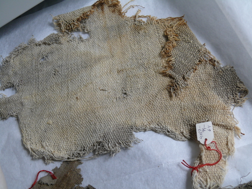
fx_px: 284
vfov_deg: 36.8
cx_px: 126
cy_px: 94
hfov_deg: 47.9
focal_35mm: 39
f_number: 2.8
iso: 125
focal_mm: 8.3
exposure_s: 1/30
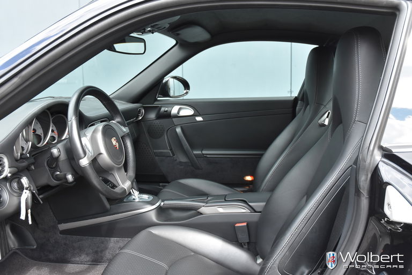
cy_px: 138
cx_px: 206
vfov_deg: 40.0
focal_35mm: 33
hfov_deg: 57.2
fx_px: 378
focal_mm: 22
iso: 800
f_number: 7.1
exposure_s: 1/200
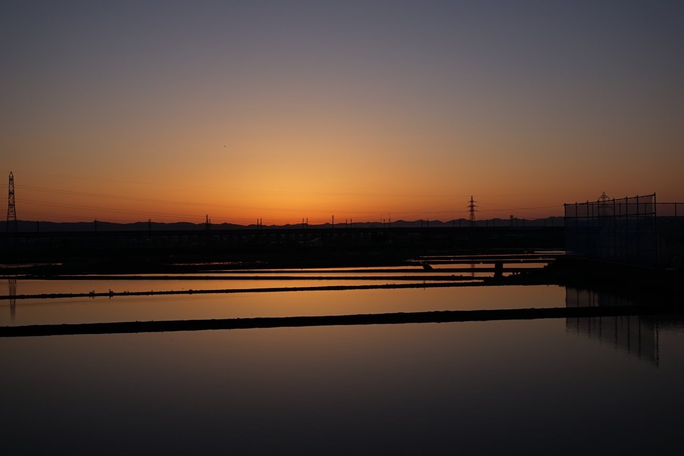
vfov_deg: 36.9
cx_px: 342
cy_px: 228
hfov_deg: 53.1
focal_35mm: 36
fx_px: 684
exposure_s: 1/500
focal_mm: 24
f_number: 3.2
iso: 80
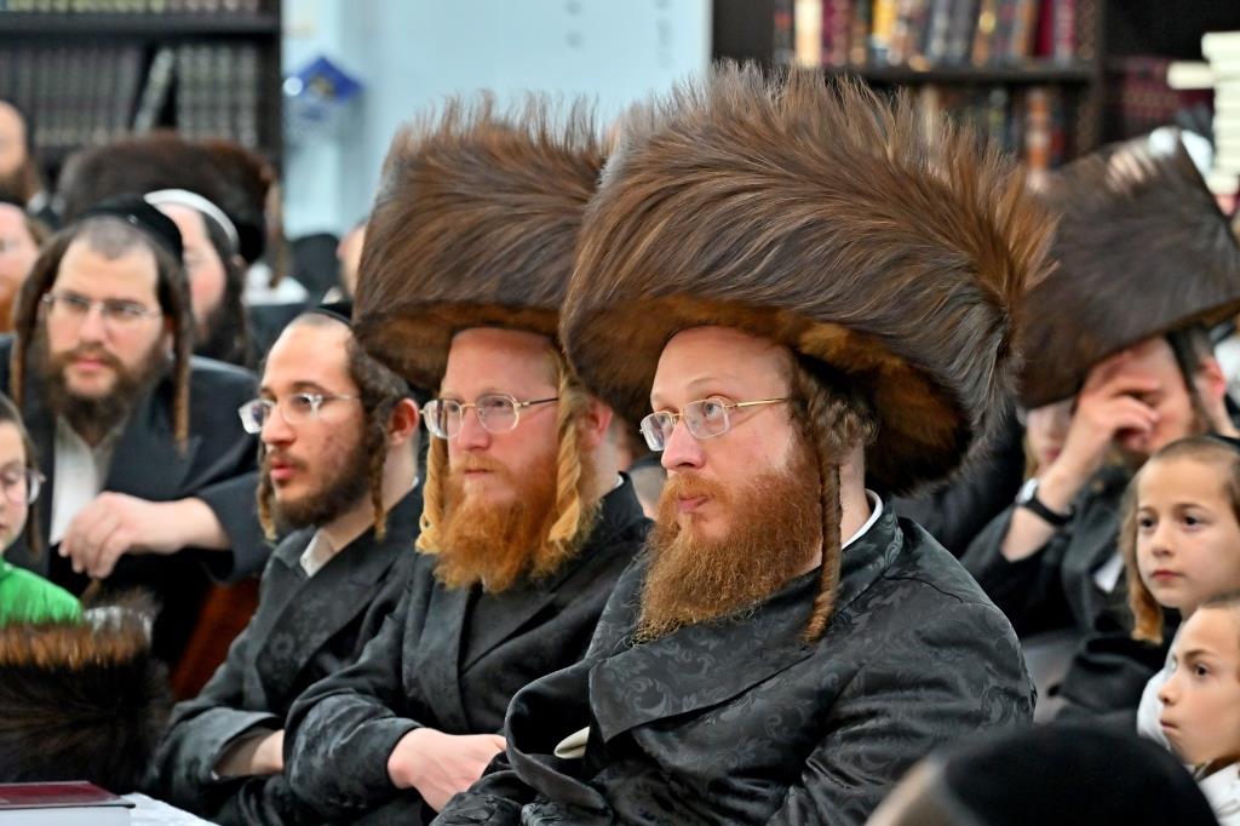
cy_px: 413
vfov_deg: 7.6
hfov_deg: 11.4
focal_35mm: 180
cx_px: 620
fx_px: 6198
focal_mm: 120
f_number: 4
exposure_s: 1/200
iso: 1000
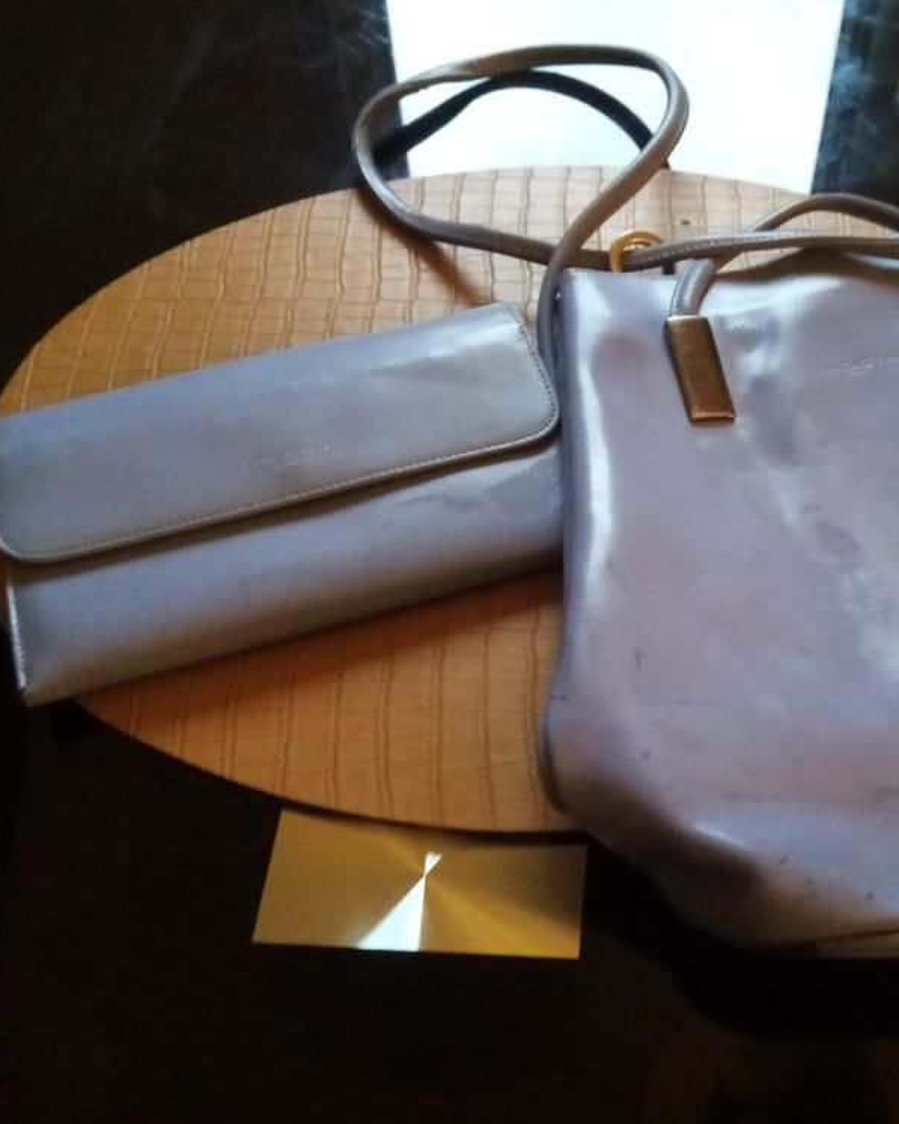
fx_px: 1131
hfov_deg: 42.2
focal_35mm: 34
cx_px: 666
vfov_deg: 52.8
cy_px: 560
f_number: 1.8
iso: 707
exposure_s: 1/25
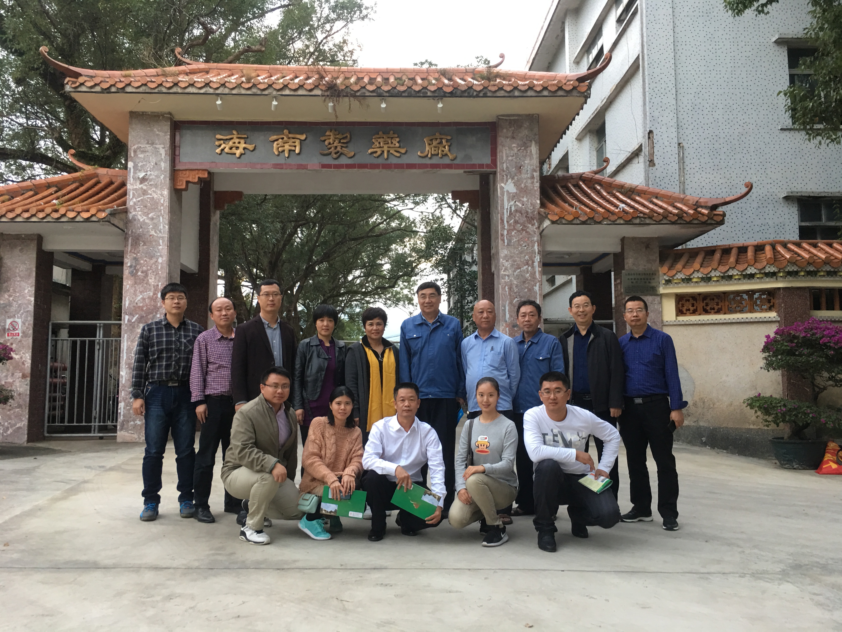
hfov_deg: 61.7
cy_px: 316
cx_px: 421
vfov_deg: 48.2
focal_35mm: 29
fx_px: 705
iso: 50
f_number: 2.2
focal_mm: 4.15
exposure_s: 1/17
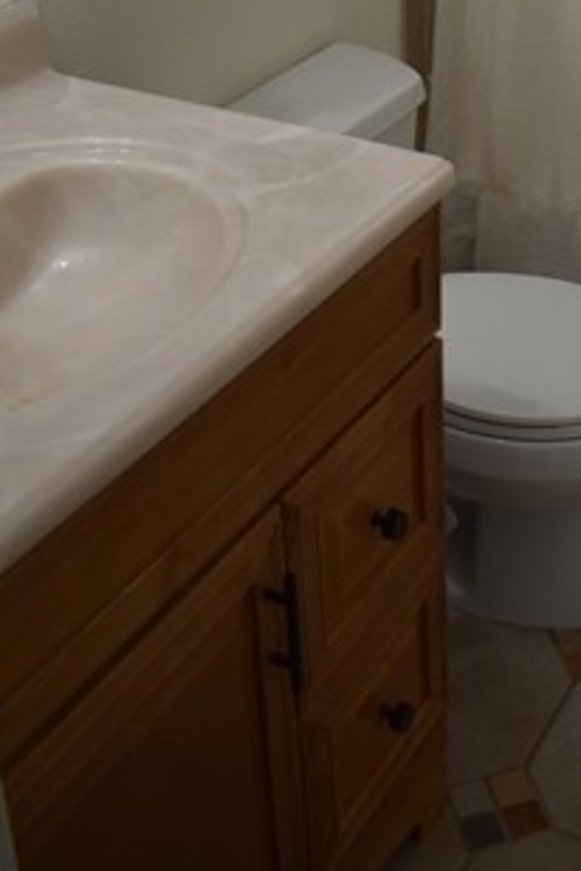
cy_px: 37
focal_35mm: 56
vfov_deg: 33.2
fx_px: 1356
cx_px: 582
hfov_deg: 23.2
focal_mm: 18
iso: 320
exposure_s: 1/125
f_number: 3.5
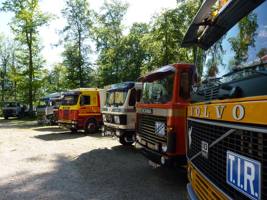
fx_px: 208
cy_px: 100
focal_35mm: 27
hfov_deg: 65.3
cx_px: 134
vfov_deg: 51.4
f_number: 4
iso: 80
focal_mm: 4.8
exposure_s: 1/160
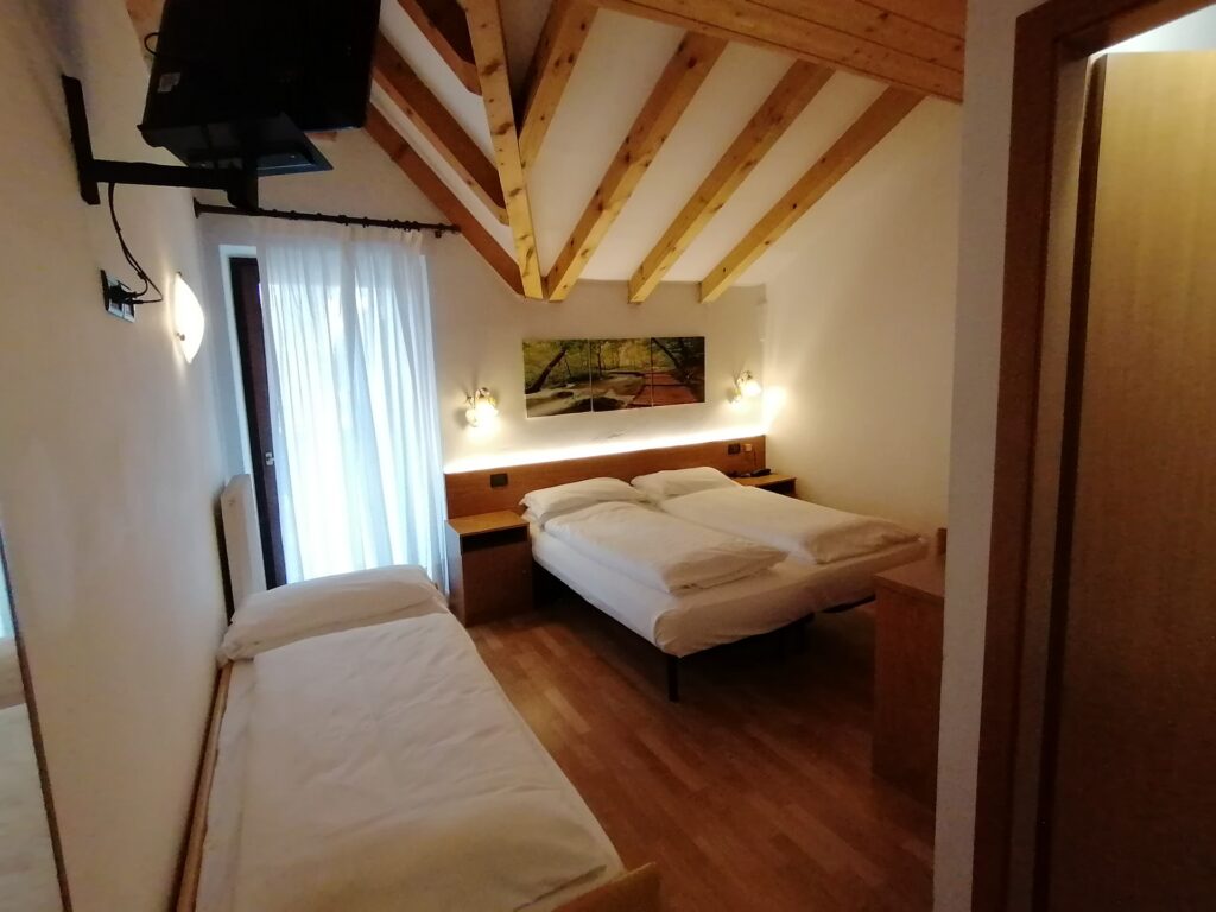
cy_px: 456
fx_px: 597
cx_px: 608
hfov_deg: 91.0
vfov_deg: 74.7
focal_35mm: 17
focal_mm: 2.84
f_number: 2.4
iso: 400
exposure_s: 1/33.3
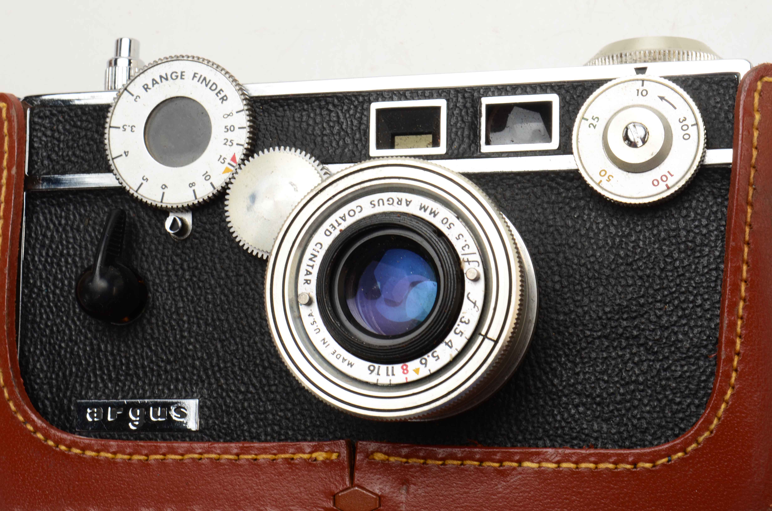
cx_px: 386
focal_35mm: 82
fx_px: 1766
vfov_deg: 16.5
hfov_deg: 24.7
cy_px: 256
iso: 100
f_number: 22
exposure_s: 1/160
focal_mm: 55
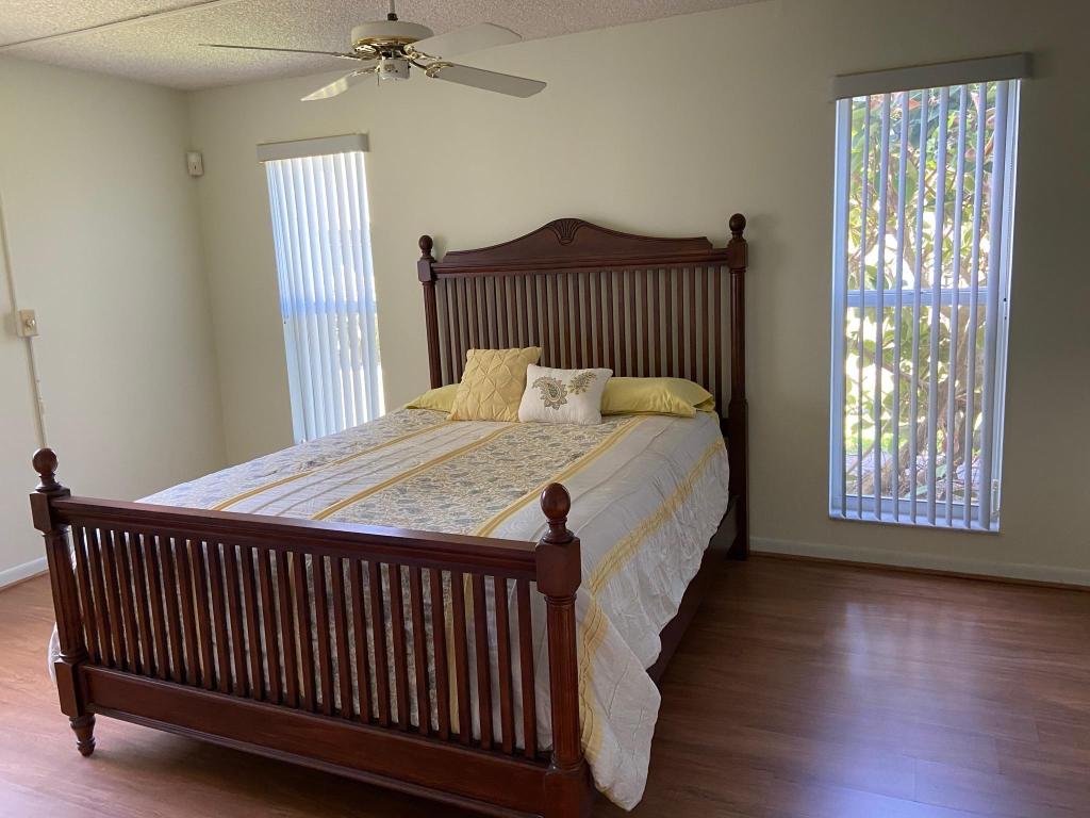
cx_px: 545
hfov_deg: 67.3
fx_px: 819
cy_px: 409
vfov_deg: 53.1
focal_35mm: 26
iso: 200
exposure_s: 1/60
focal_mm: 4.25
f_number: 1.8
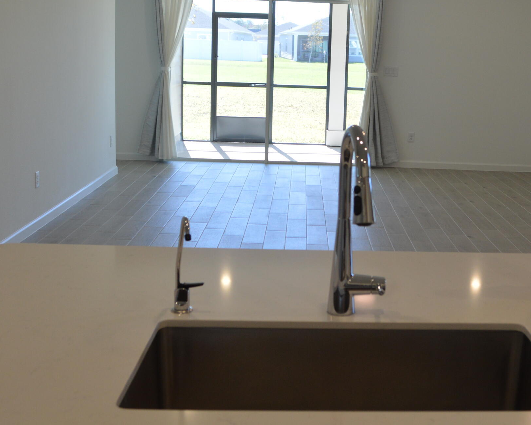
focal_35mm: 47
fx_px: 739
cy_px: 151
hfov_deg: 39.0
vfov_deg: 31.9
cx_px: 366
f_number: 5.6
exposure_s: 1/125
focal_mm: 18
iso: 400
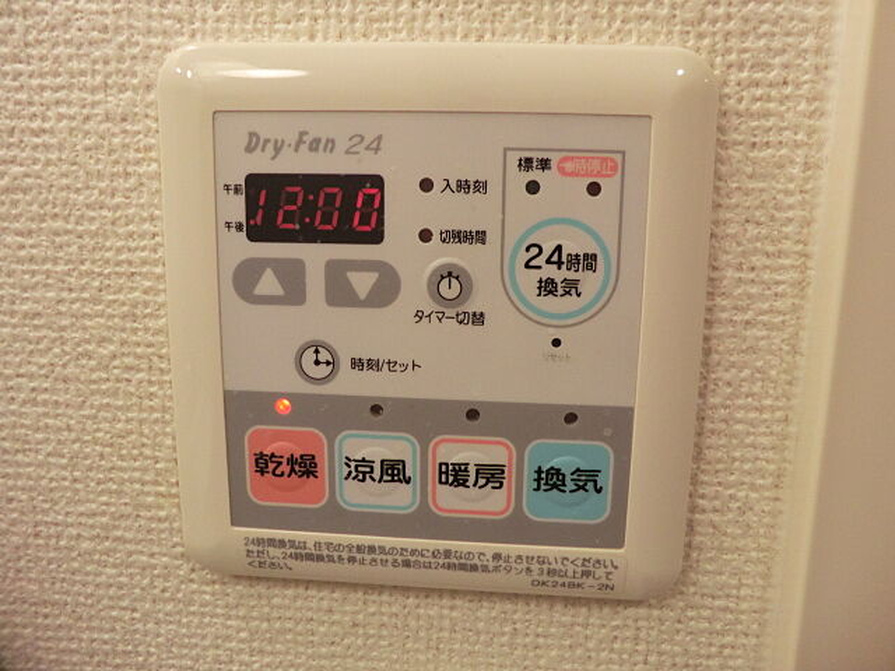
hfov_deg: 71.6
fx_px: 621
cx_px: 448
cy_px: 336
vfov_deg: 56.8
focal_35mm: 24
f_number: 3.2
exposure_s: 1/60
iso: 250
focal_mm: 4.3
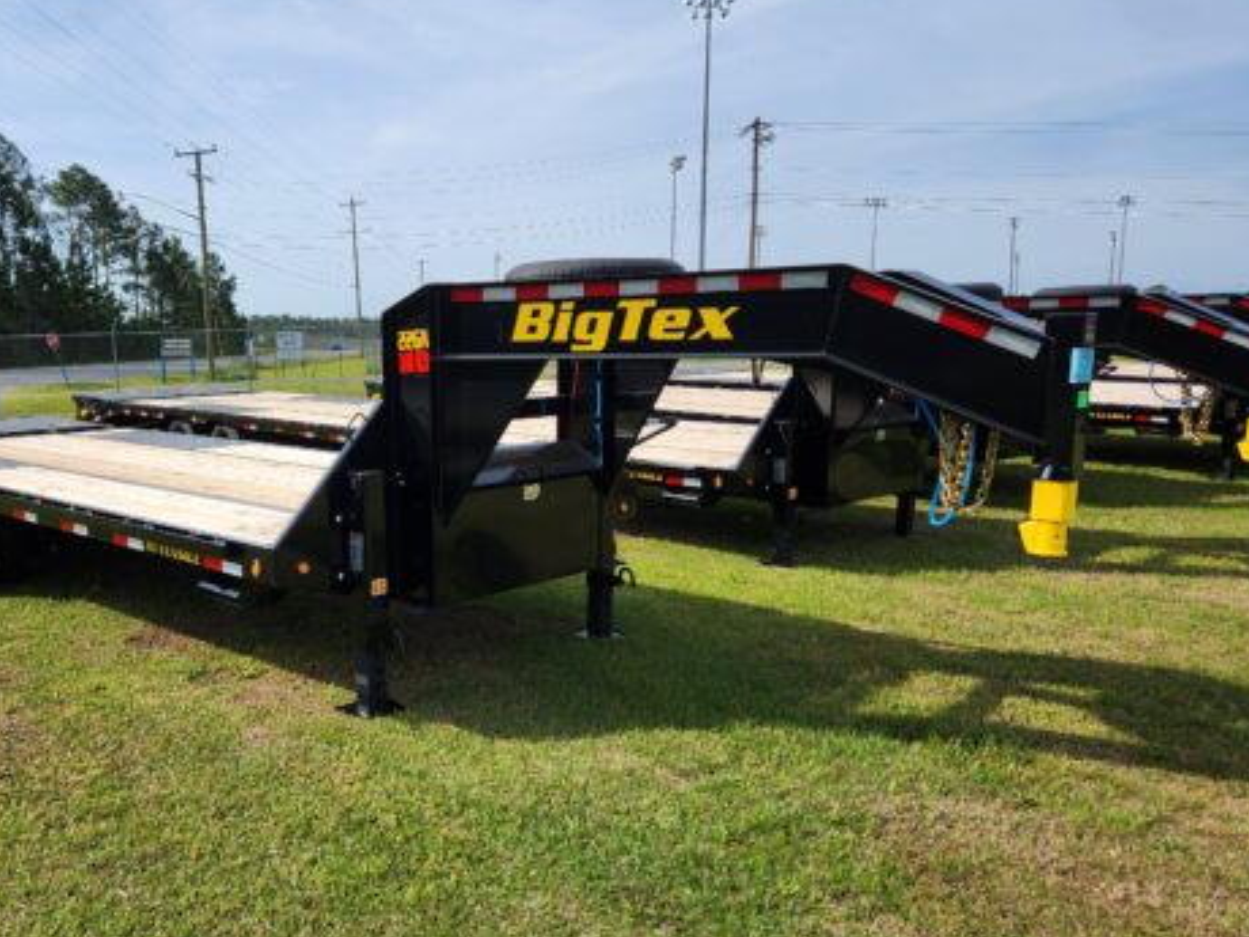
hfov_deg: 59.3
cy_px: 532
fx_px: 1082
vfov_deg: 46.7
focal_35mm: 30
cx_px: 483
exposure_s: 1/1384
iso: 20
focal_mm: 5.4
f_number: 1.8
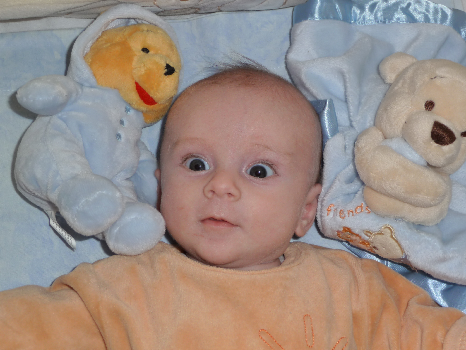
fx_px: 740
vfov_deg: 26.6
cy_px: 175
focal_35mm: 55
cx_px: 233
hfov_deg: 34.9
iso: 160
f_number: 4.3
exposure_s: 1/30
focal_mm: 9.3
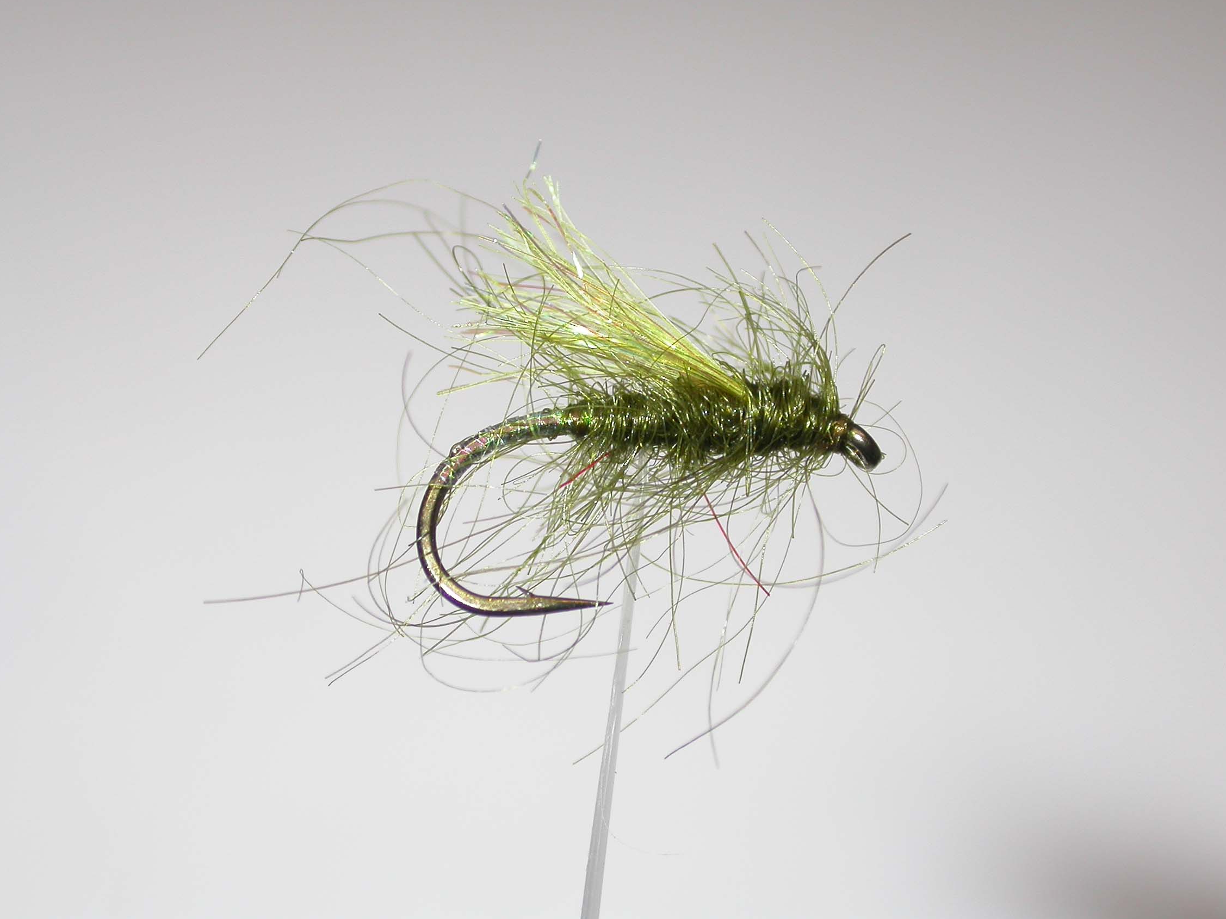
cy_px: 457
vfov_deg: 11.9
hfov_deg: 15.8
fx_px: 4427
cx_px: 614
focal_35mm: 125
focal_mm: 25.7
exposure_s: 1/60.3
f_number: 4.4
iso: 100
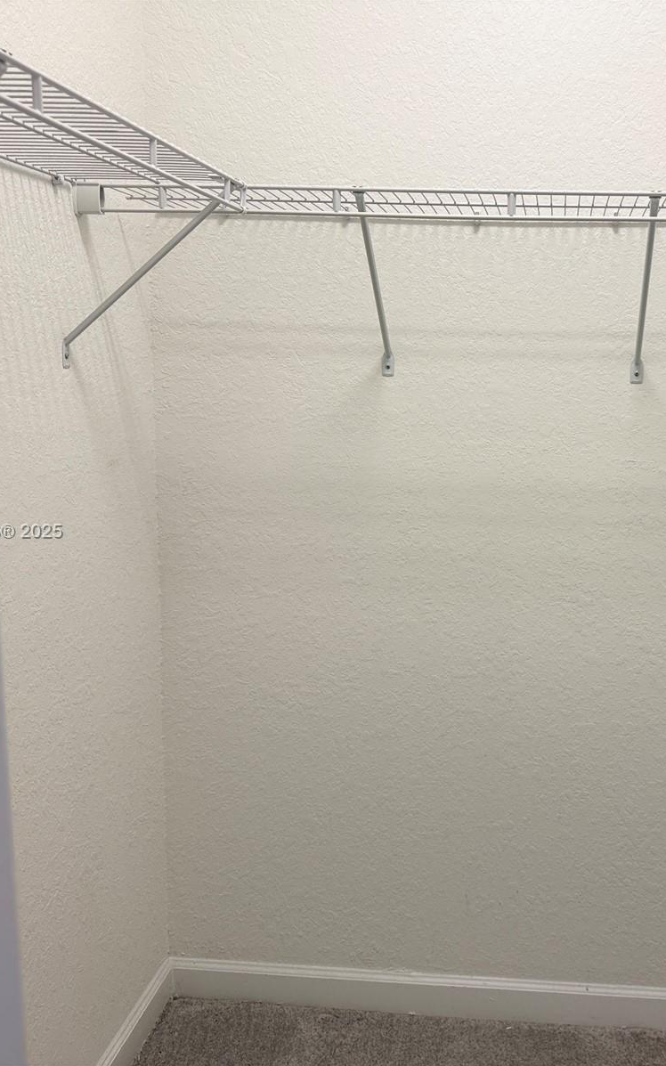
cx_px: 490
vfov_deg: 56.7
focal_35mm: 34
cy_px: 533
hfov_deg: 36.5
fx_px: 988
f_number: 1.78
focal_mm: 6.76
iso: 125
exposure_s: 1/120
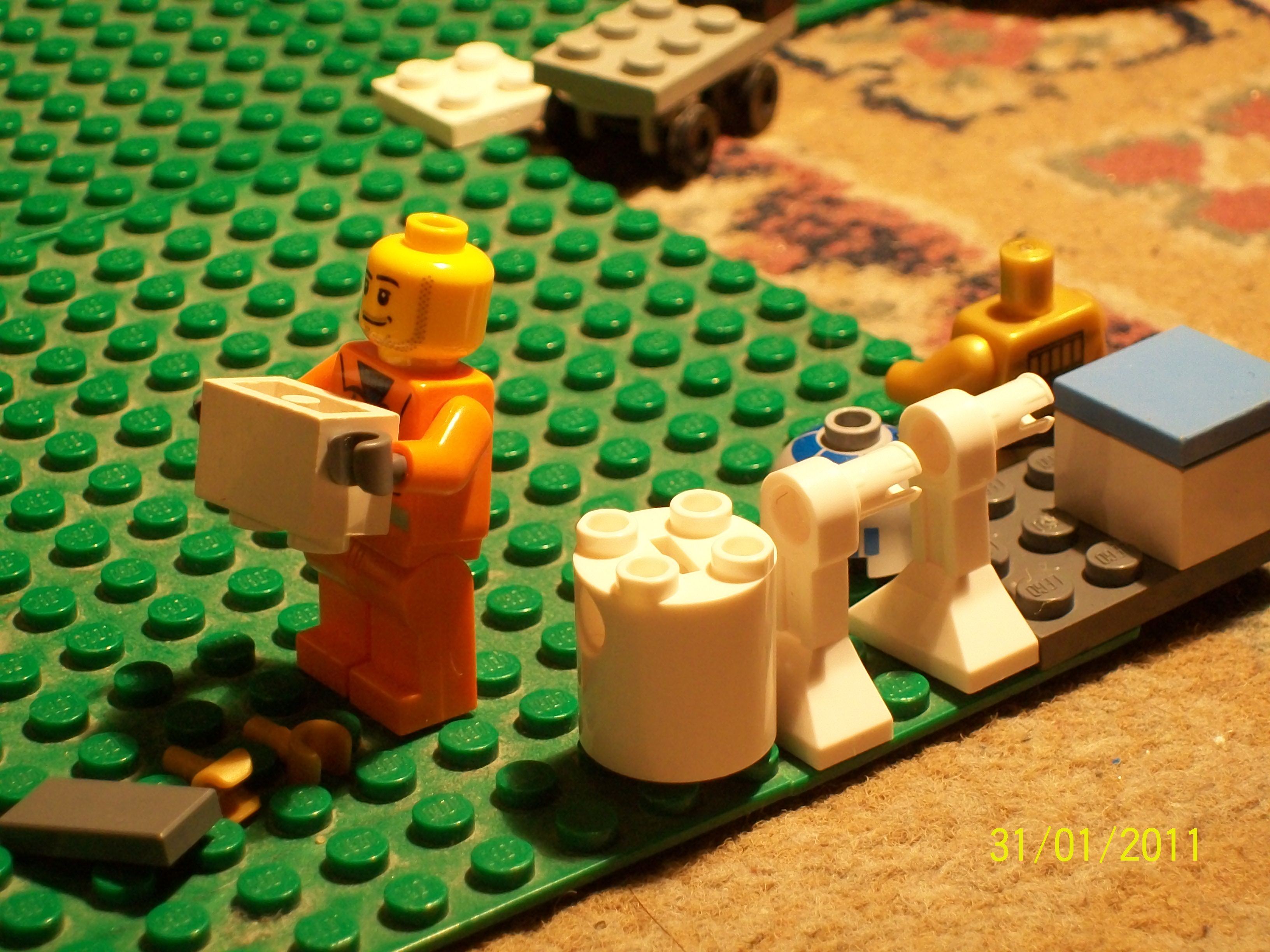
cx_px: 635
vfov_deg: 13.7
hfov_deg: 18.2
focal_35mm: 108
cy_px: 476
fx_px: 3962
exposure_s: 1/10
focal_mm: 18
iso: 160
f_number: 4.8
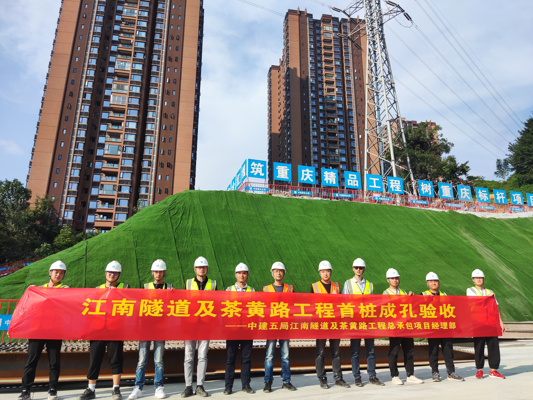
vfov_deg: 54.9
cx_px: 266
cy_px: 200
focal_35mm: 25
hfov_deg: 69.4
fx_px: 385
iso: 50
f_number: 1.79
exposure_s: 1/1002
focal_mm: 4.71
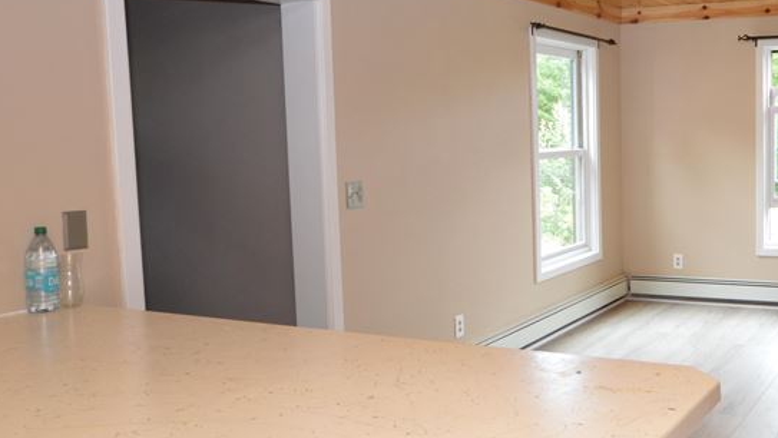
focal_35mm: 37
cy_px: 201
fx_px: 764
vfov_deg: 32.0
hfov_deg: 49.7
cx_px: 656
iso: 400
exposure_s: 1/60
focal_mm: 10
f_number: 4
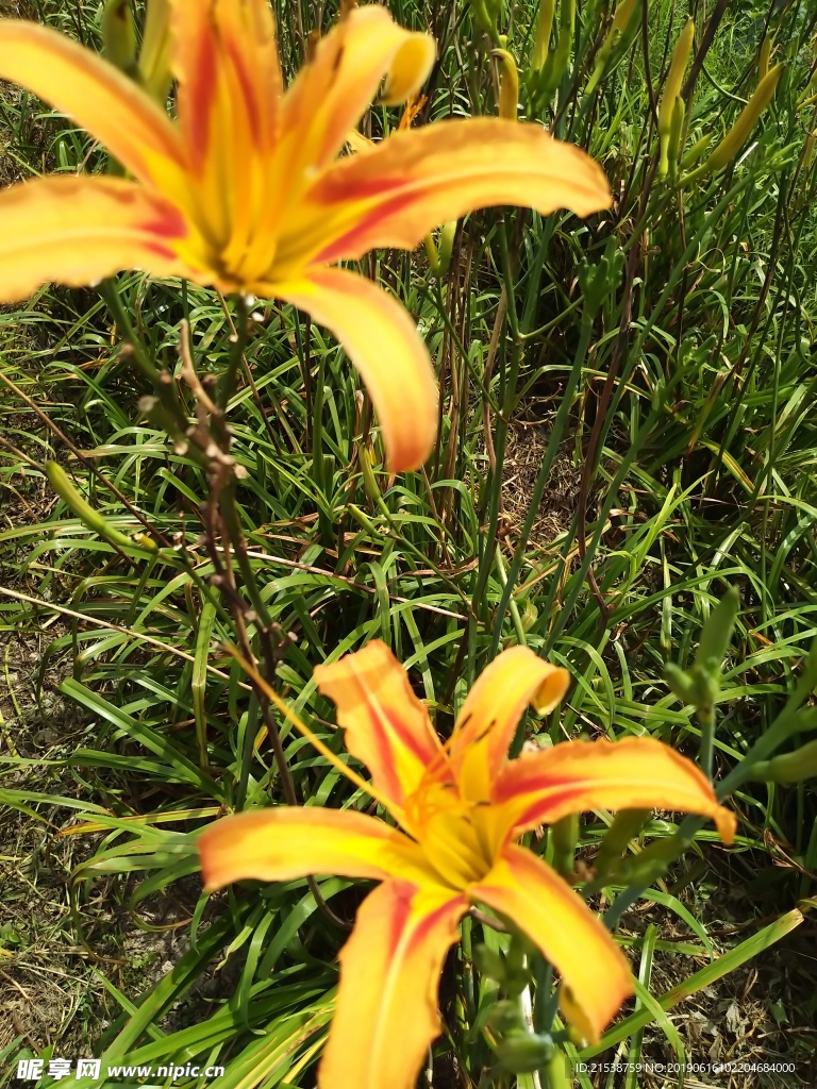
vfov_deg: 67.3
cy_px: 544
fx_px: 818
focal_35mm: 26
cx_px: 408
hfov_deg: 53.1
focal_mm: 3.88
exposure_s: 1/1128
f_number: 2
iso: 50
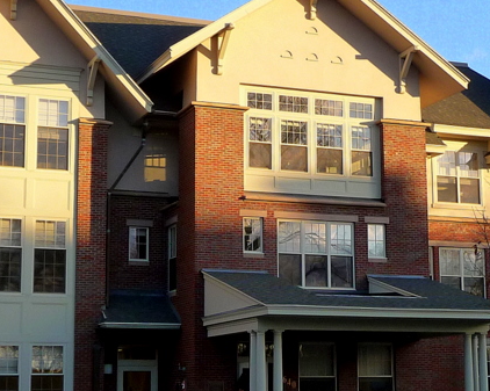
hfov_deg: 23.8
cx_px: 281
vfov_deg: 19.2
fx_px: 1159
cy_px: 201
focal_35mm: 80
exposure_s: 1/200
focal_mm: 5.3
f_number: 3.5
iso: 160
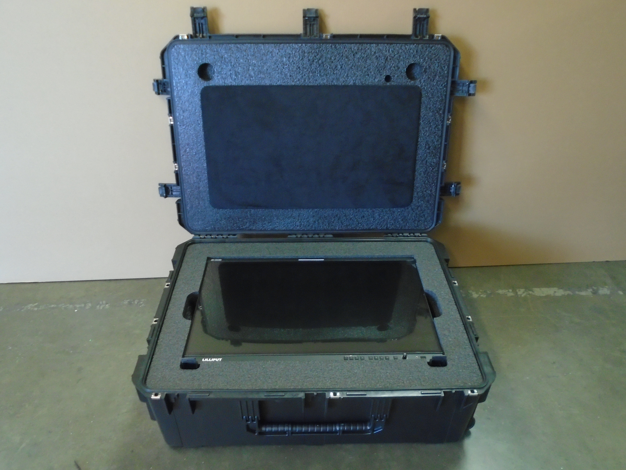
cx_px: 313
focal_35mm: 26
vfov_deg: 53.1
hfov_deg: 67.3
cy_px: 235
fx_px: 470
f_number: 3.2
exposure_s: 1/13
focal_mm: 4.6
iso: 400
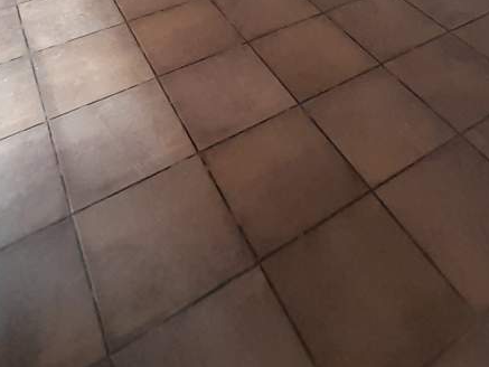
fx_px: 509
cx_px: 277
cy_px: -107
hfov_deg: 51.2
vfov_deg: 31.1
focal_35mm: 36
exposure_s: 1/50
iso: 125
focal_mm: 1.13
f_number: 2.2
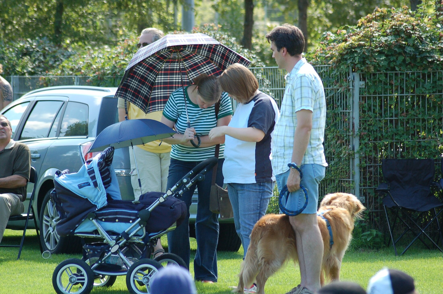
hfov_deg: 10.2
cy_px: 147
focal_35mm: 202
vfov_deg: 6.8
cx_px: 222
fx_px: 2487
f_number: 4.5
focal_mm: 135
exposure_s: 1/500
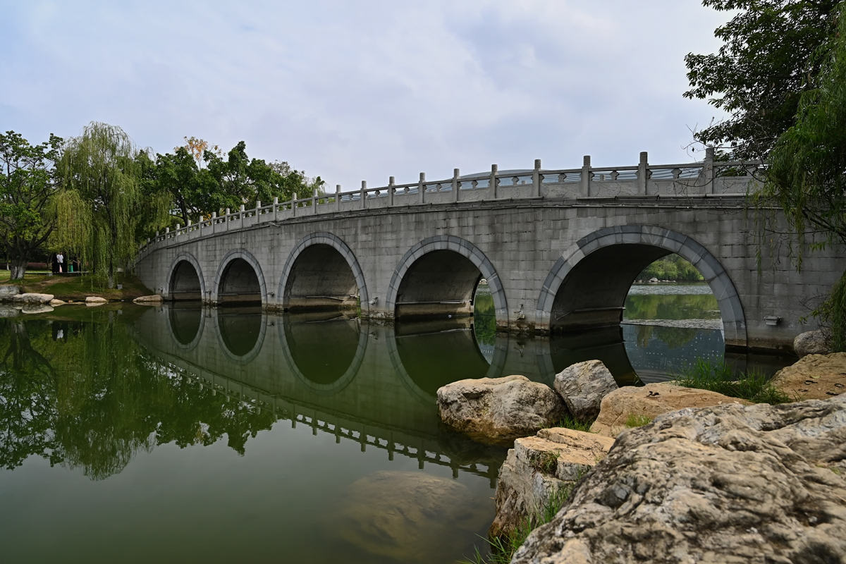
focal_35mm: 26
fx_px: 611
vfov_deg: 49.6
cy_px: 282
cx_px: 423
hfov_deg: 69.4
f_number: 8
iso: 200
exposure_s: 1/250
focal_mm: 26
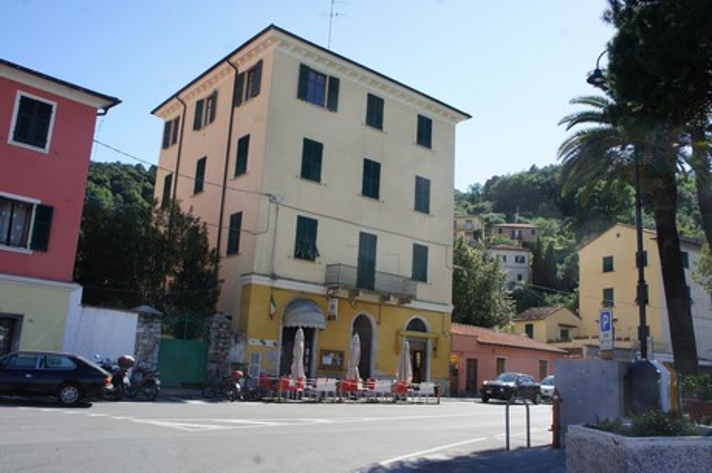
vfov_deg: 41.7
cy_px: 236
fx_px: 623
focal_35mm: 32
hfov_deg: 59.5
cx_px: 356
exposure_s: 1/160
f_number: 11
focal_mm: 21
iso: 250
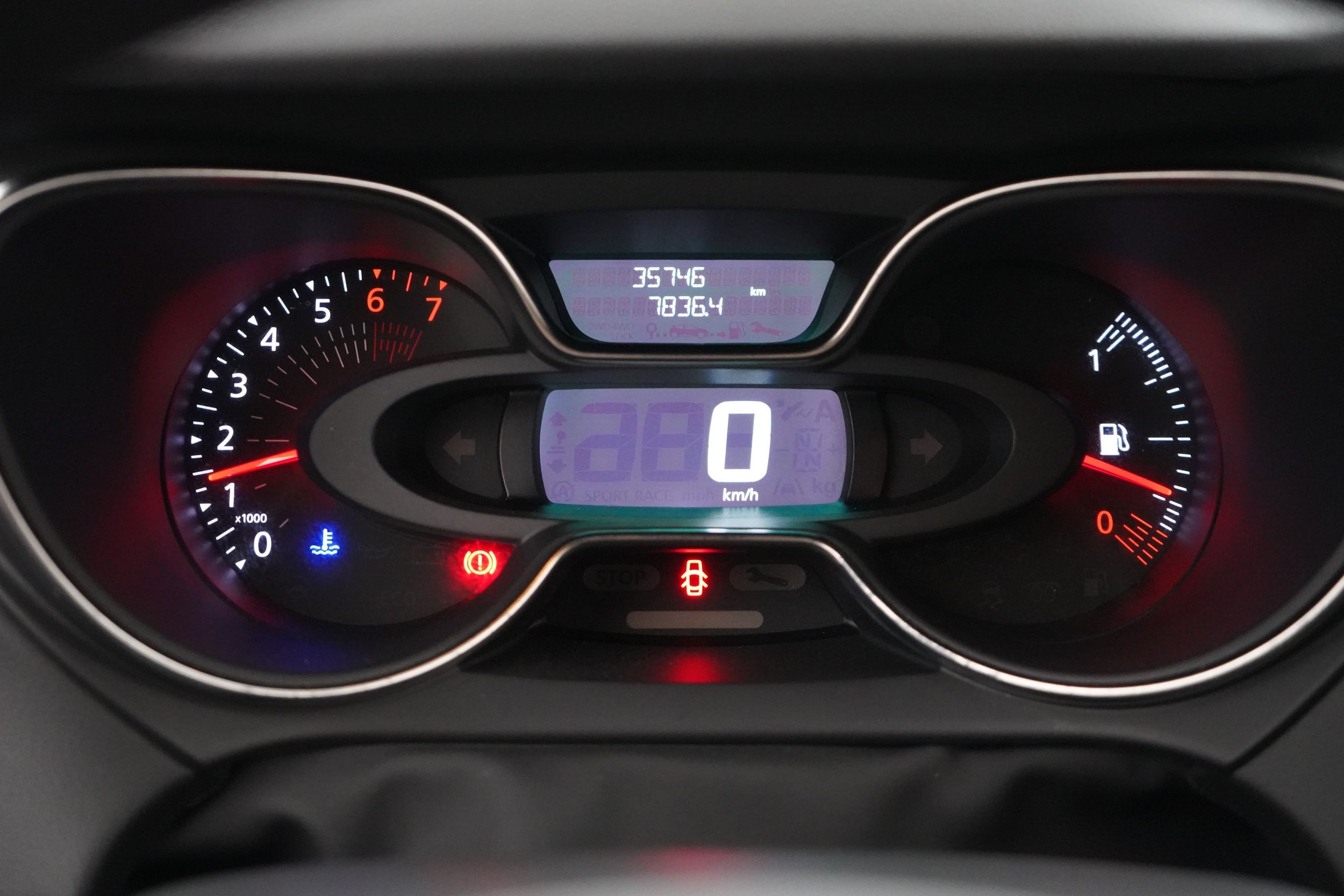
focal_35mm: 48
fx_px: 1792
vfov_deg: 28.1
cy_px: 448
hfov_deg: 41.1
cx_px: 672
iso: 12800
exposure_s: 1/80
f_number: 4.5
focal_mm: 48
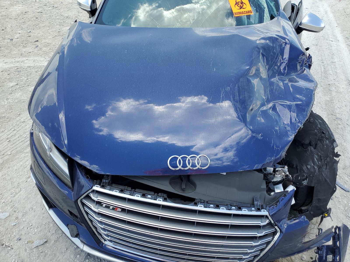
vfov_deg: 53.1
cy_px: 131
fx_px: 263
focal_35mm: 26
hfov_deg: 67.3
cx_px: 175
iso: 50
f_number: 1.5
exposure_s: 1/1000
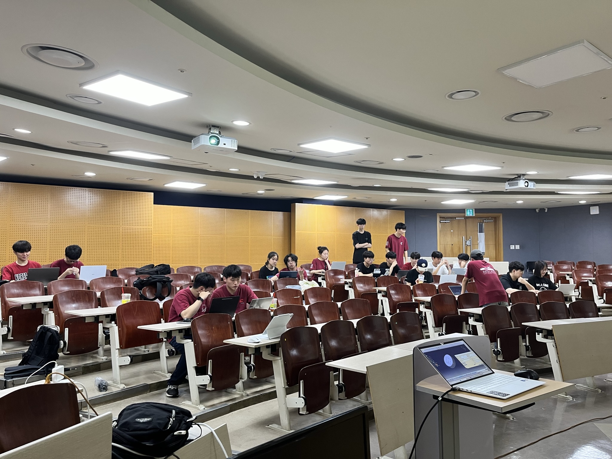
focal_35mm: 26
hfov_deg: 67.3
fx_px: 460
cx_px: 306
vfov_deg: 53.1
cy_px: 230
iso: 100
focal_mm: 5.1
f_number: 1.6
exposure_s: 1/60
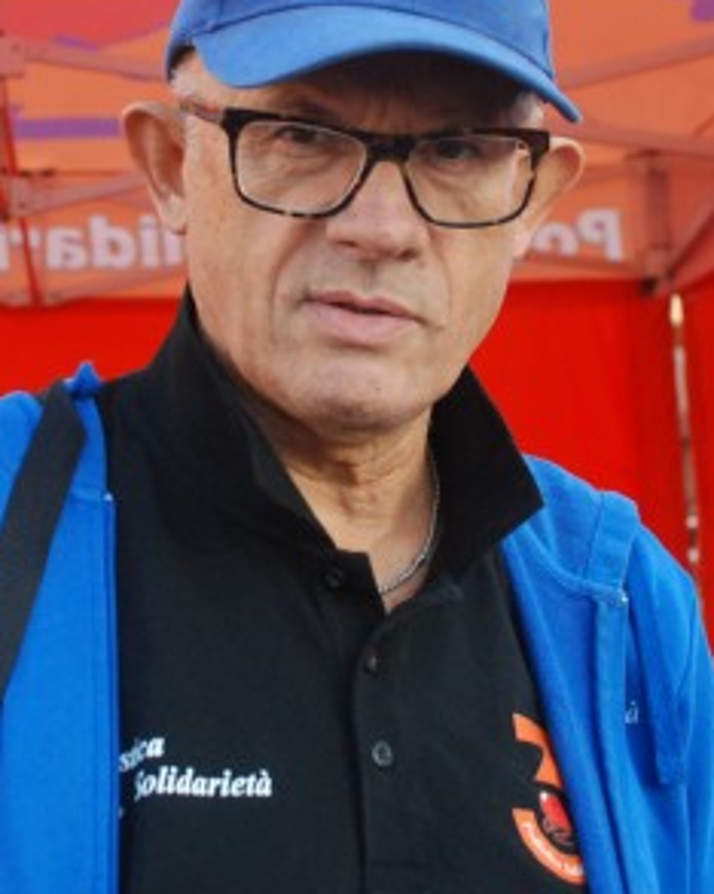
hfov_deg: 18.9
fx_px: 2142
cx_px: 281
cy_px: 294
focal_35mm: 81
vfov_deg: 23.5
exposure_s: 1/320
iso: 1000
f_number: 4
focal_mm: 28
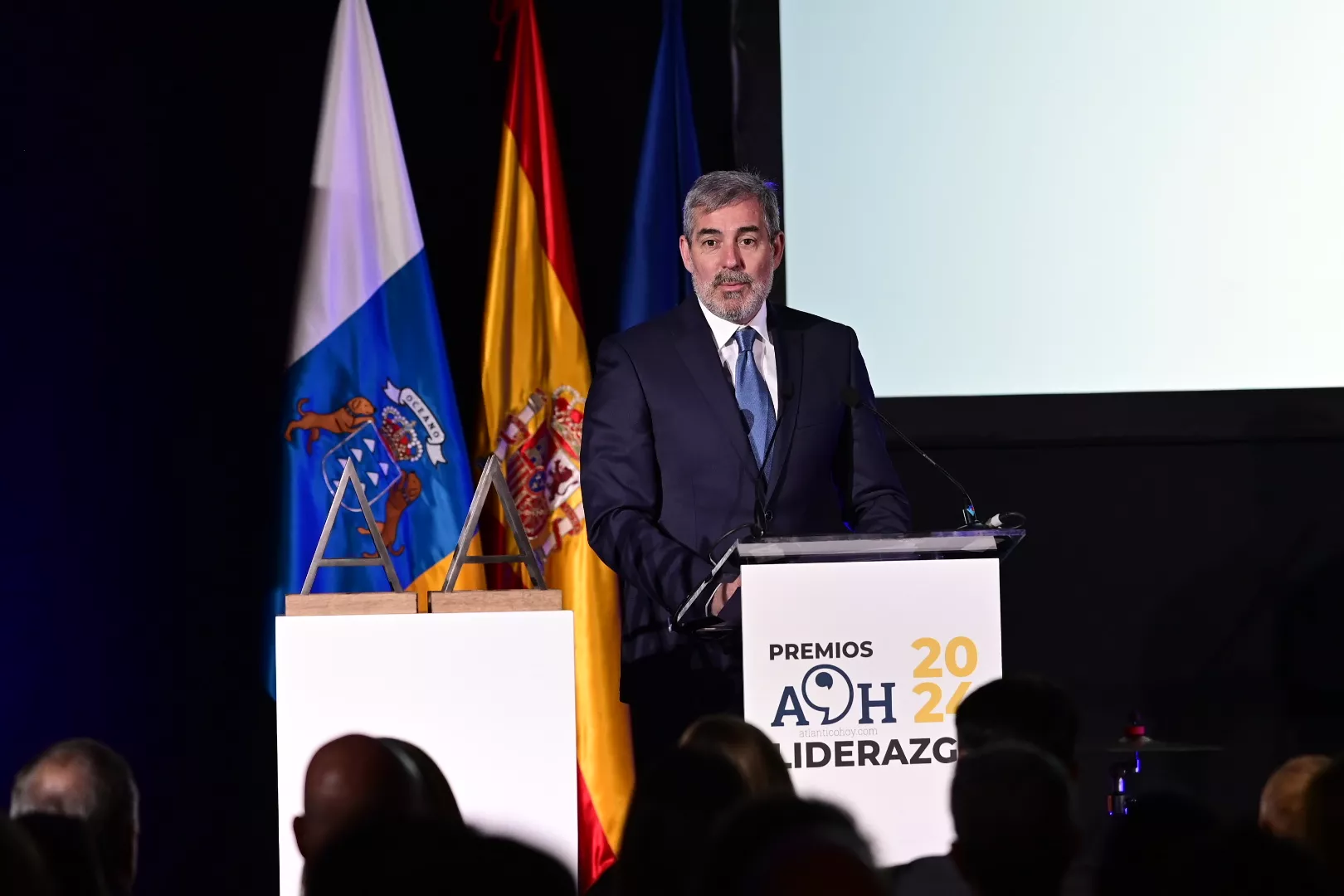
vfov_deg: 6.8
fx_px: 7541
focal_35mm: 202
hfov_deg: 10.2
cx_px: 672
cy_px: 448
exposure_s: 1/800
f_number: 2.2
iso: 1600
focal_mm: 135
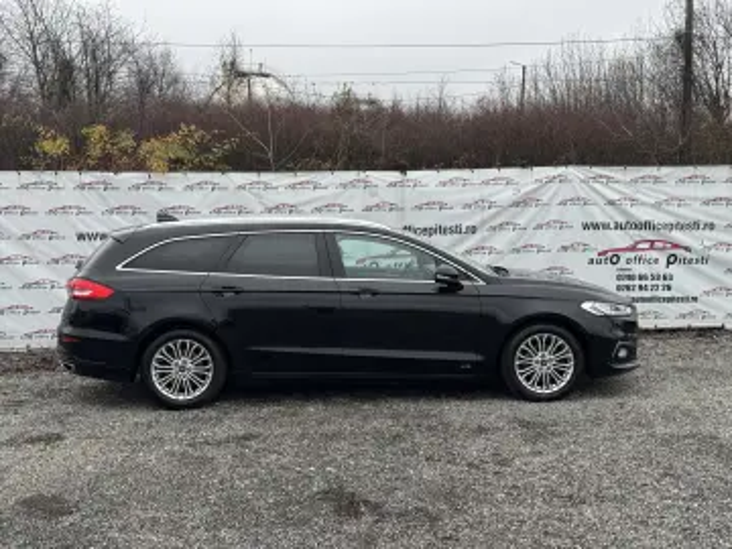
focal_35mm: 48
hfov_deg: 39.7
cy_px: 274
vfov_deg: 30.3
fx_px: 1015
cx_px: 366
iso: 64
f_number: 1.78
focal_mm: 6.76
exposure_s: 1/774
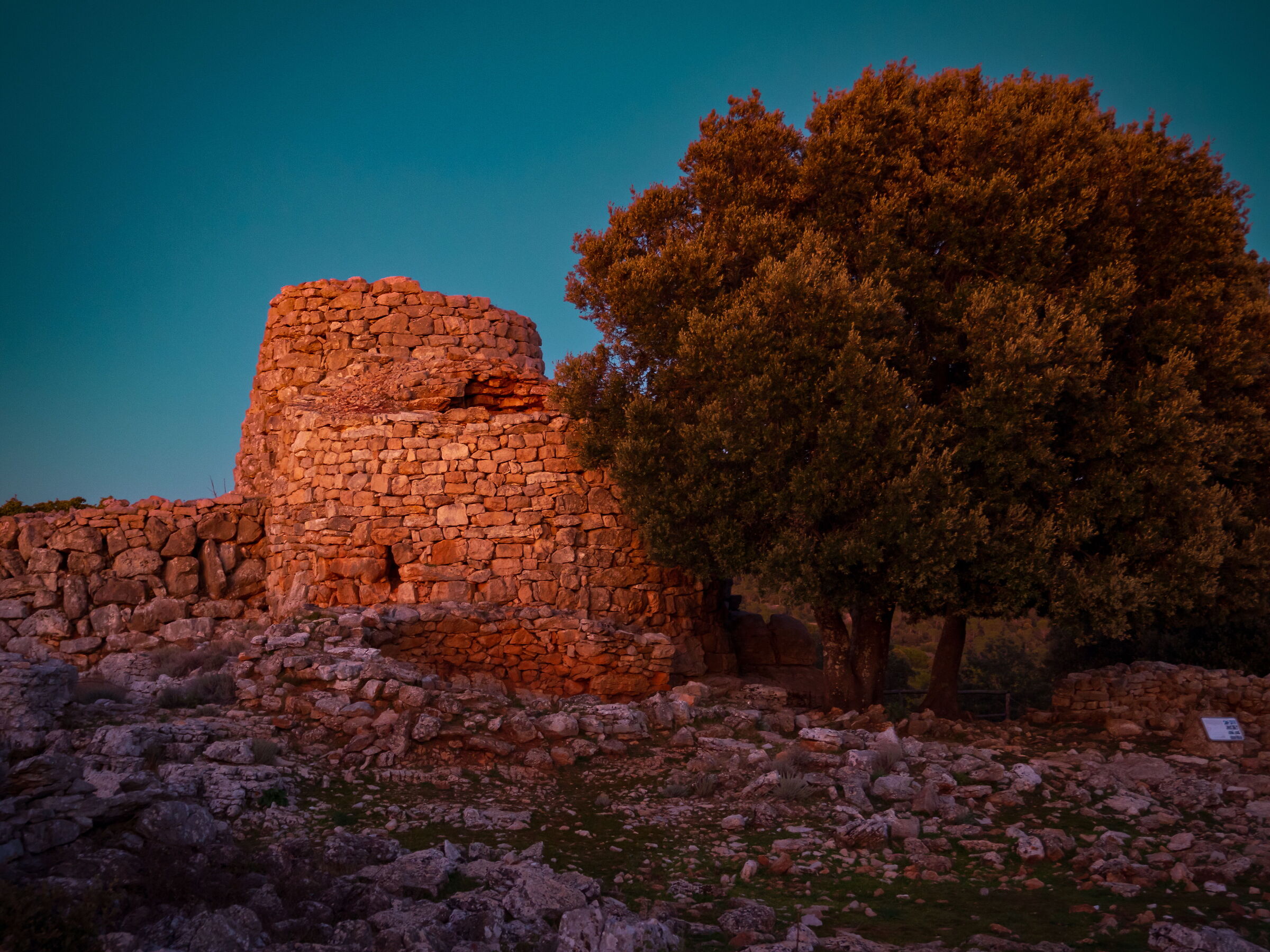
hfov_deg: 36.8
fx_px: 1908
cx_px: 635
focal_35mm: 52
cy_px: 476
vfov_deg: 28.0
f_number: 5.6
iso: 800
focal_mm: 26
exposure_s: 1/3
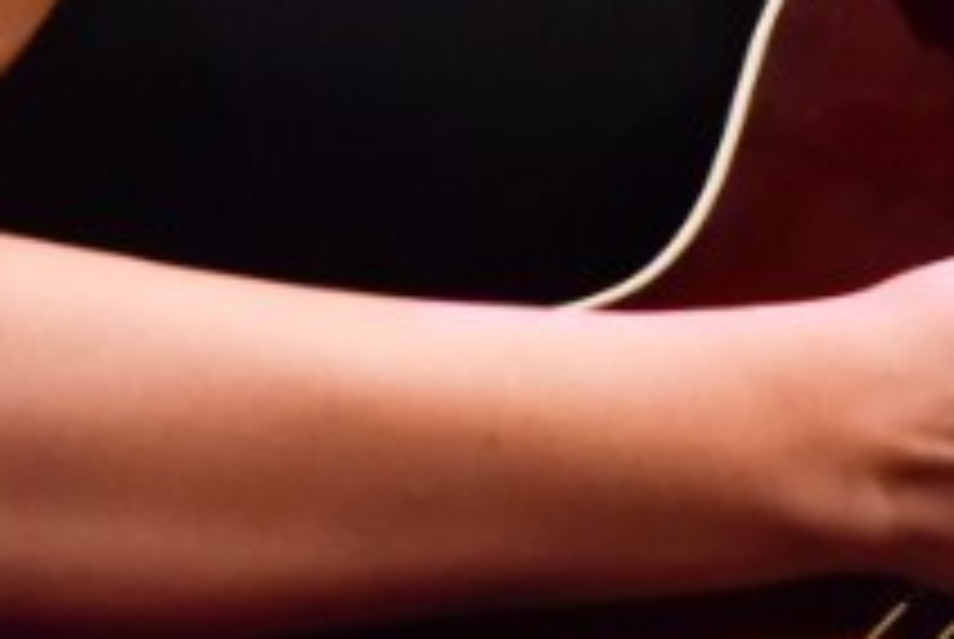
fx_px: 14250
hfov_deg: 3.8
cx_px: 720
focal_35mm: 537
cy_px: -891
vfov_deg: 2.6
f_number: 5.6
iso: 3200
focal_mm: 95
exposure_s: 1/160
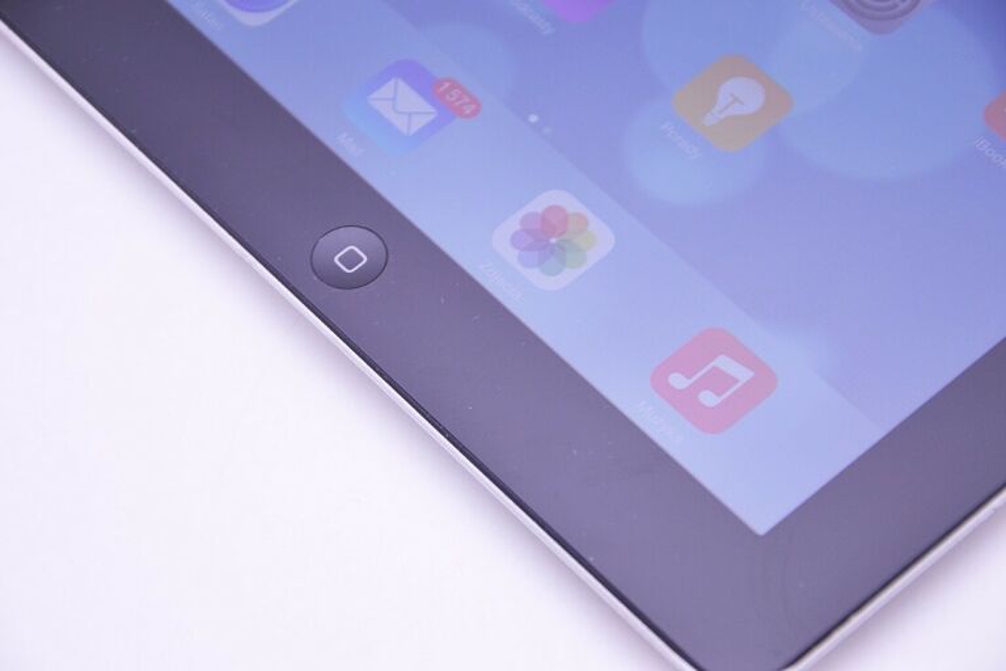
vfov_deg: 9.3
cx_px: 503
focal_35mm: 147
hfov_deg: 14.0
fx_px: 4108
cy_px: 336
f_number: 5.6
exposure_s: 1/160
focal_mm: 98
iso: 400
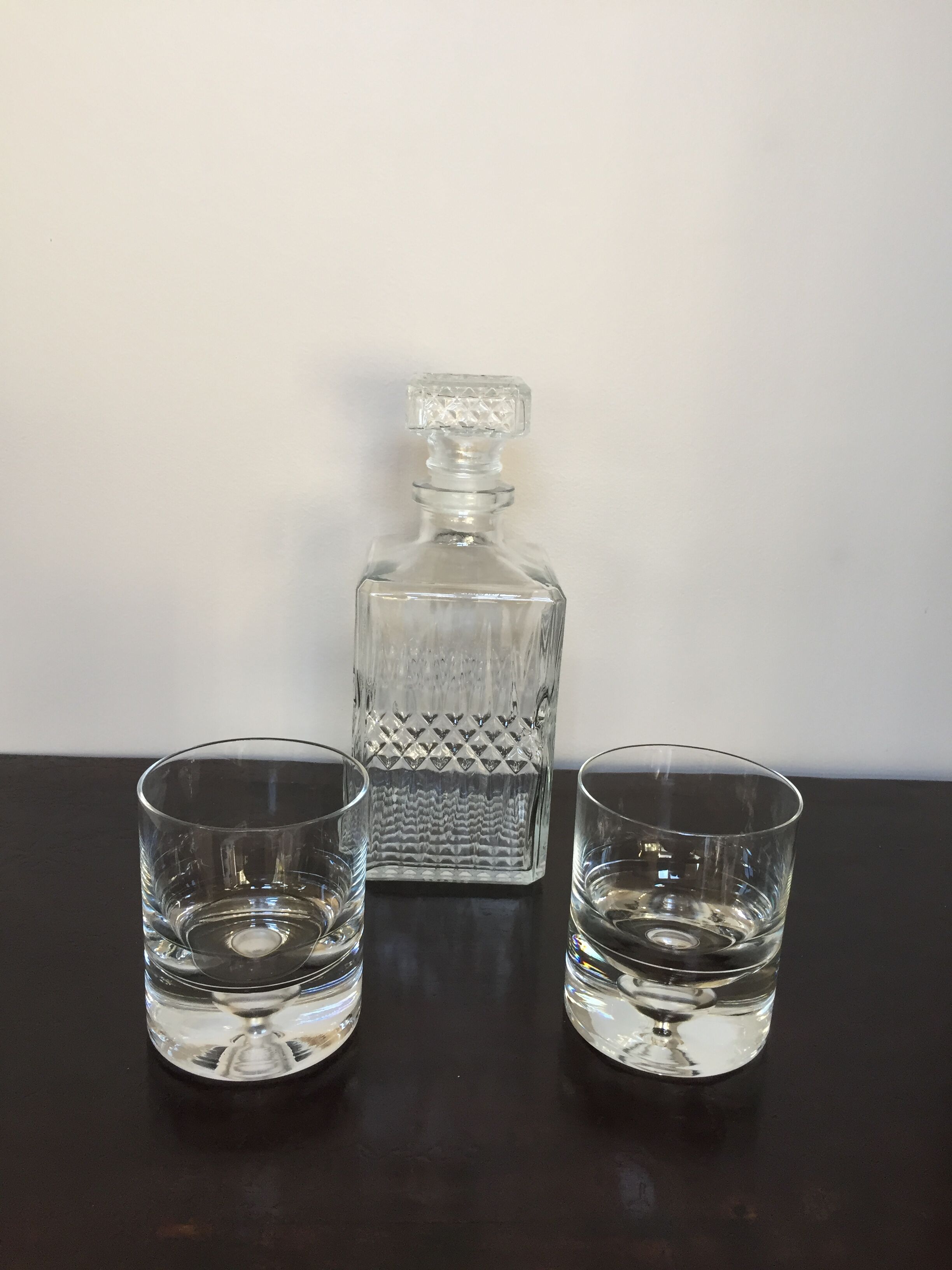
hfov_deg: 48.2
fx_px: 1063
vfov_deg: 61.7
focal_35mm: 29
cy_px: 635
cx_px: 476
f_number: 2.2
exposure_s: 1/33
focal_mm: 4.15
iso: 100
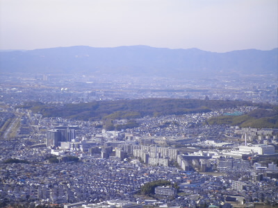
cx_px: 139
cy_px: 104
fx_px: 867
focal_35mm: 108
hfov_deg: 18.2
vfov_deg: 13.7
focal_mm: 19.6
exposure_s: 1/250
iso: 64
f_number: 5.9
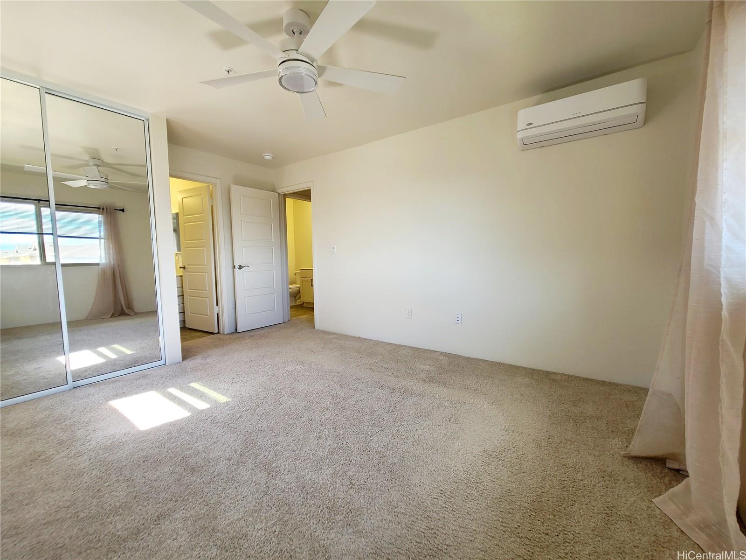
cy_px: 280
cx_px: 373
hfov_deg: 106.2
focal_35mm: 13
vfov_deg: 89.9
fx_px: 280
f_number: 2.2
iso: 80
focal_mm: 2.2
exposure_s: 1/59.2
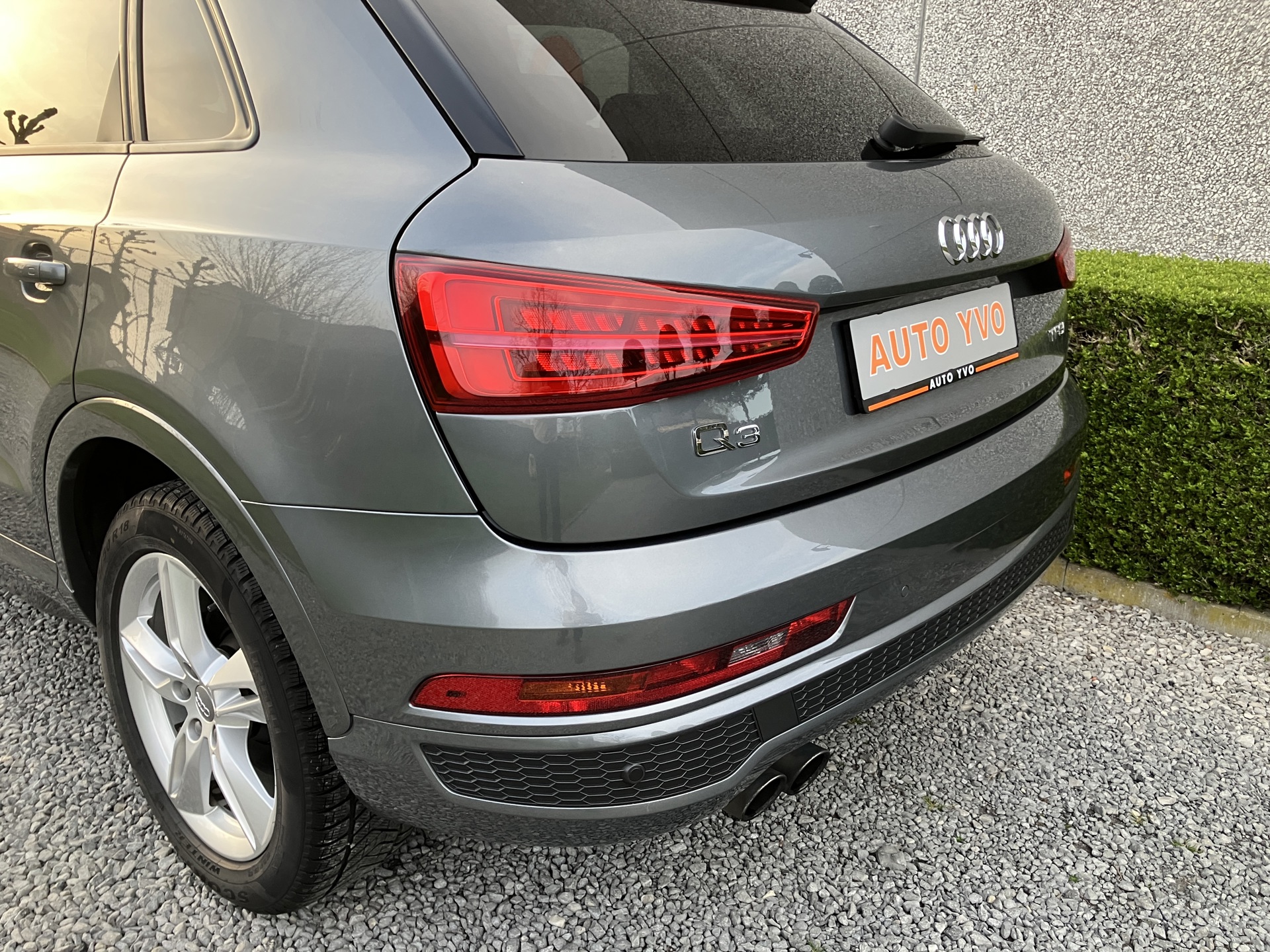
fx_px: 1027
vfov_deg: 49.7
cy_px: 476
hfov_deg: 63.4
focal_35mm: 28
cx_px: 635
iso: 80
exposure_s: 1/98
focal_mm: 3.99
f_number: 1.8
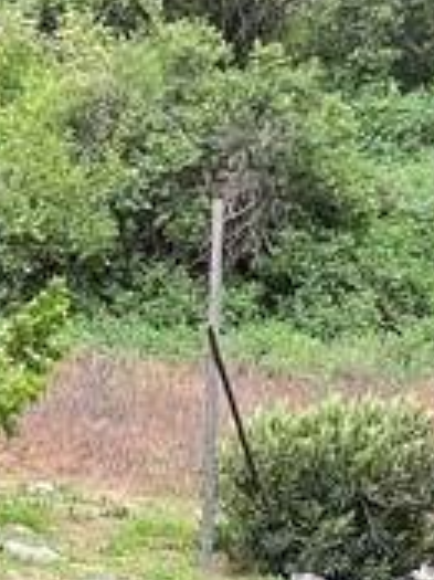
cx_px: 749
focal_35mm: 450
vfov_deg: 4.3
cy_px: -593
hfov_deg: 3.3
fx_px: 7532
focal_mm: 9
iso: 32
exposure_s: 1/139
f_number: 2.8
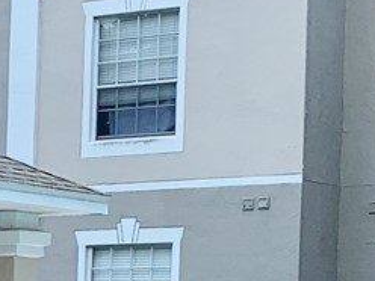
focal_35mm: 168
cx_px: -307
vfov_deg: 8.6
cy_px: 453
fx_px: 1820
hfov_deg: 11.0
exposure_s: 1/864
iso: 25
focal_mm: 4.25
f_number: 1.8
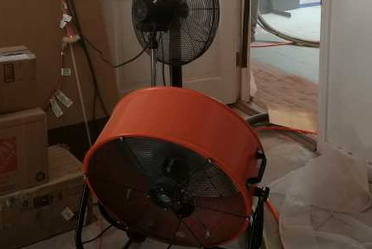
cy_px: 10
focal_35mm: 57
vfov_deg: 23.0
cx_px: 286
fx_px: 589
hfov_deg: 34.2
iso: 125
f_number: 2
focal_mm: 4.04
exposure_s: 1/33.3
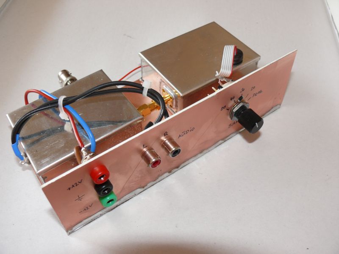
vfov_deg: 39.7
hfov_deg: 51.4
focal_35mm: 36
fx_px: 353
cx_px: 170
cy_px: 127
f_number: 4
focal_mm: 7.6
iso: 100
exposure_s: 1/30
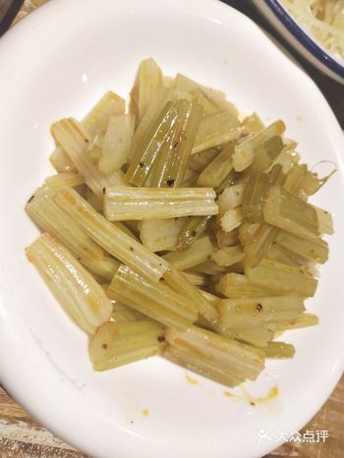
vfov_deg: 59.9
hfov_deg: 46.8
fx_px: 397
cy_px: 229
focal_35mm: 30
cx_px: 172
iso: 205
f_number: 1.8
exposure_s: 1/100
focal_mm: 3.95
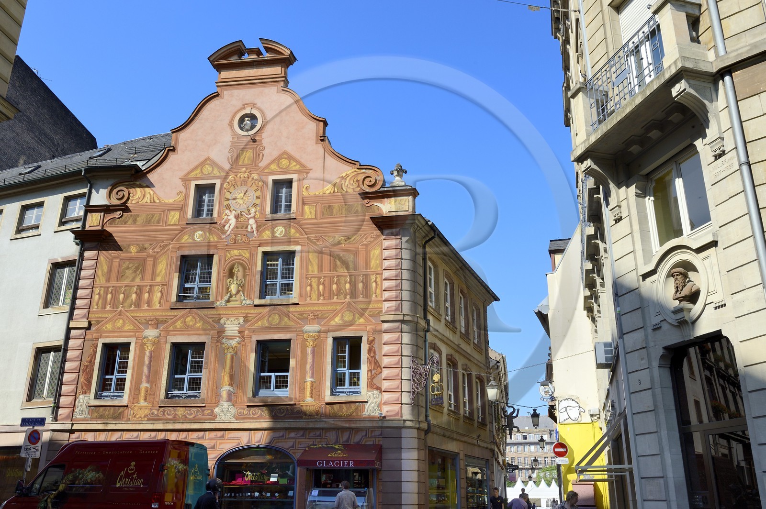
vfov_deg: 41.0
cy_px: 254
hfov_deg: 58.8
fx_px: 680
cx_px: 383
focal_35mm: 32
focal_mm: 32
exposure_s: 1/250
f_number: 13
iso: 200
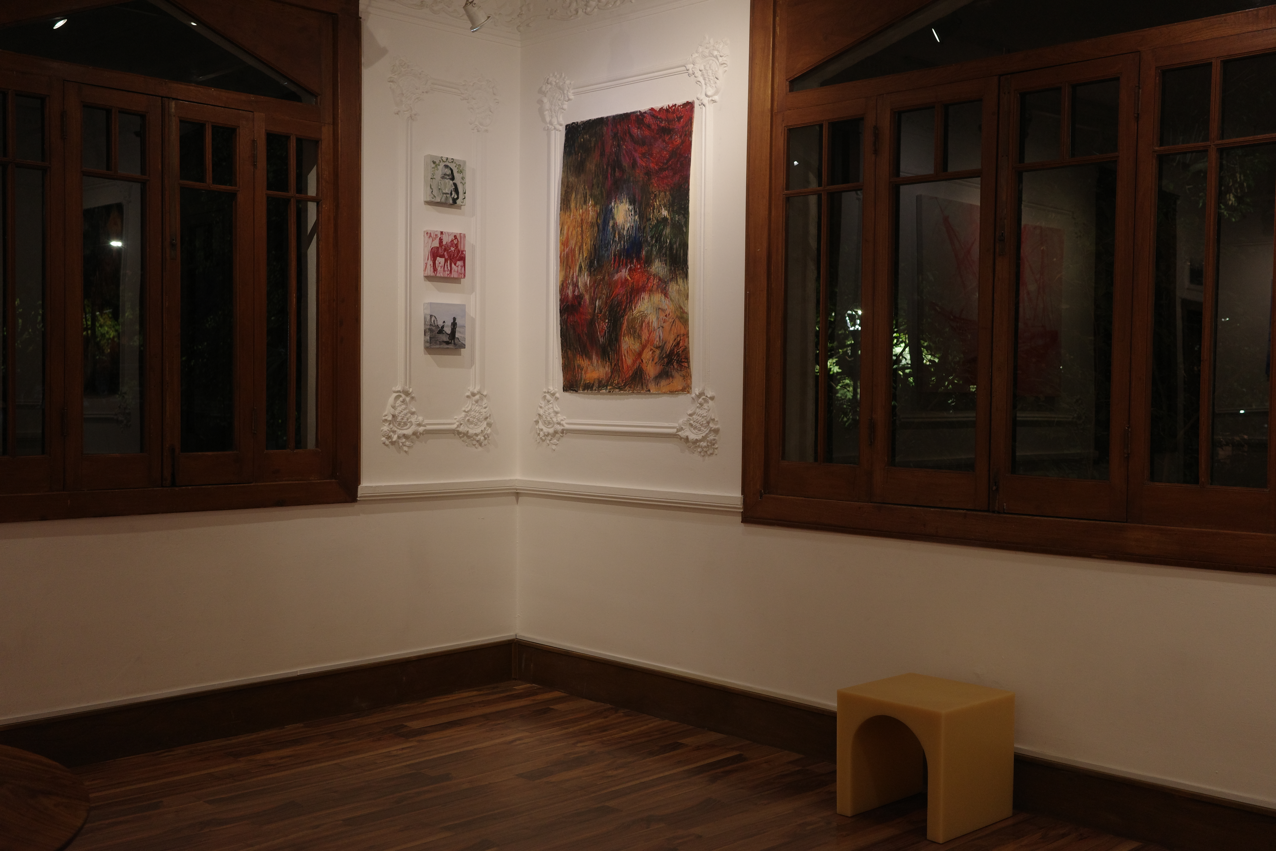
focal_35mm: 40
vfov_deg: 33.4
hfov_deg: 48.5
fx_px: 1418
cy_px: 426
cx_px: 638
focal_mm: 26
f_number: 3.2
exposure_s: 1/50
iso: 640
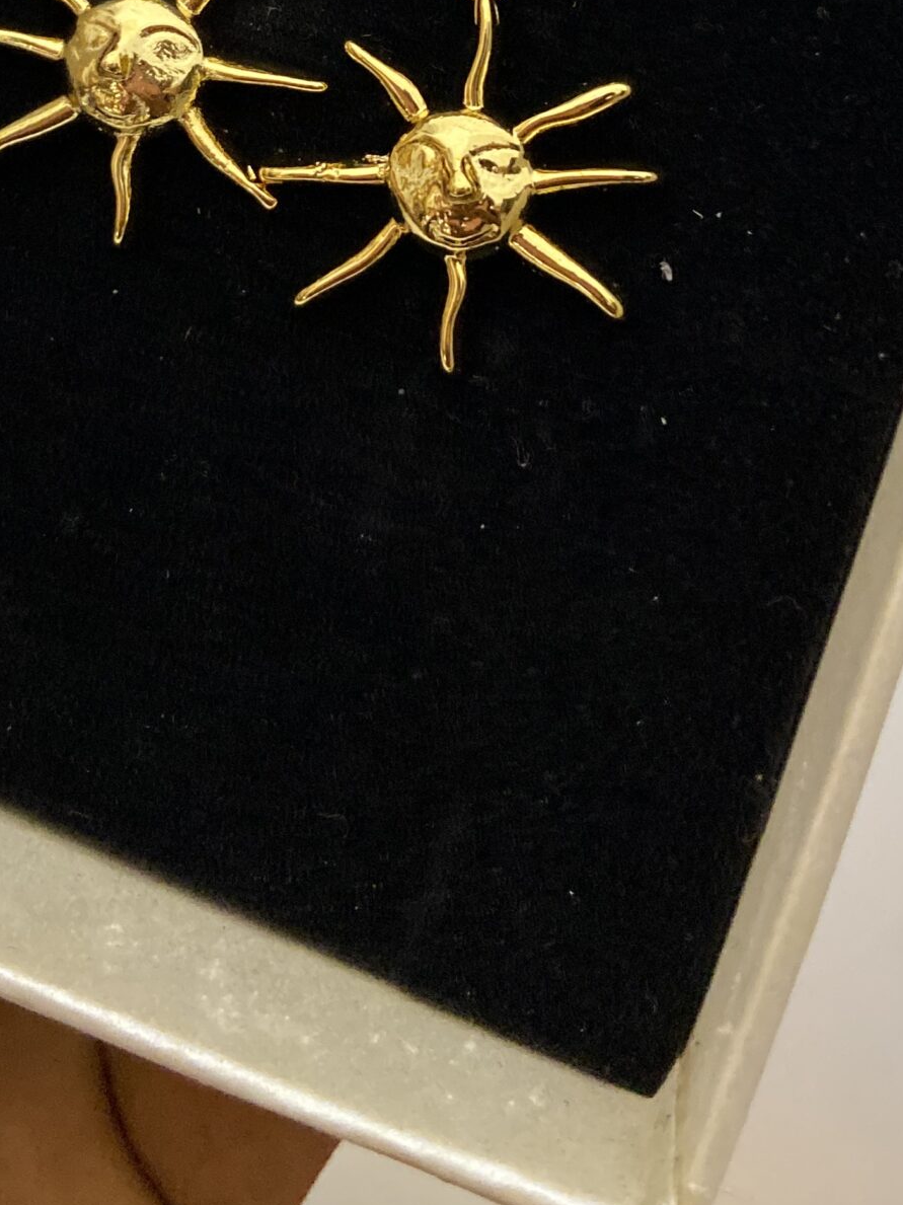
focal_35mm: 56
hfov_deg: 26.1
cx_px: 387
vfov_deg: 31.3
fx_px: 1949
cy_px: -47
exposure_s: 1/60
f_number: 1.8
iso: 500
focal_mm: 4.25
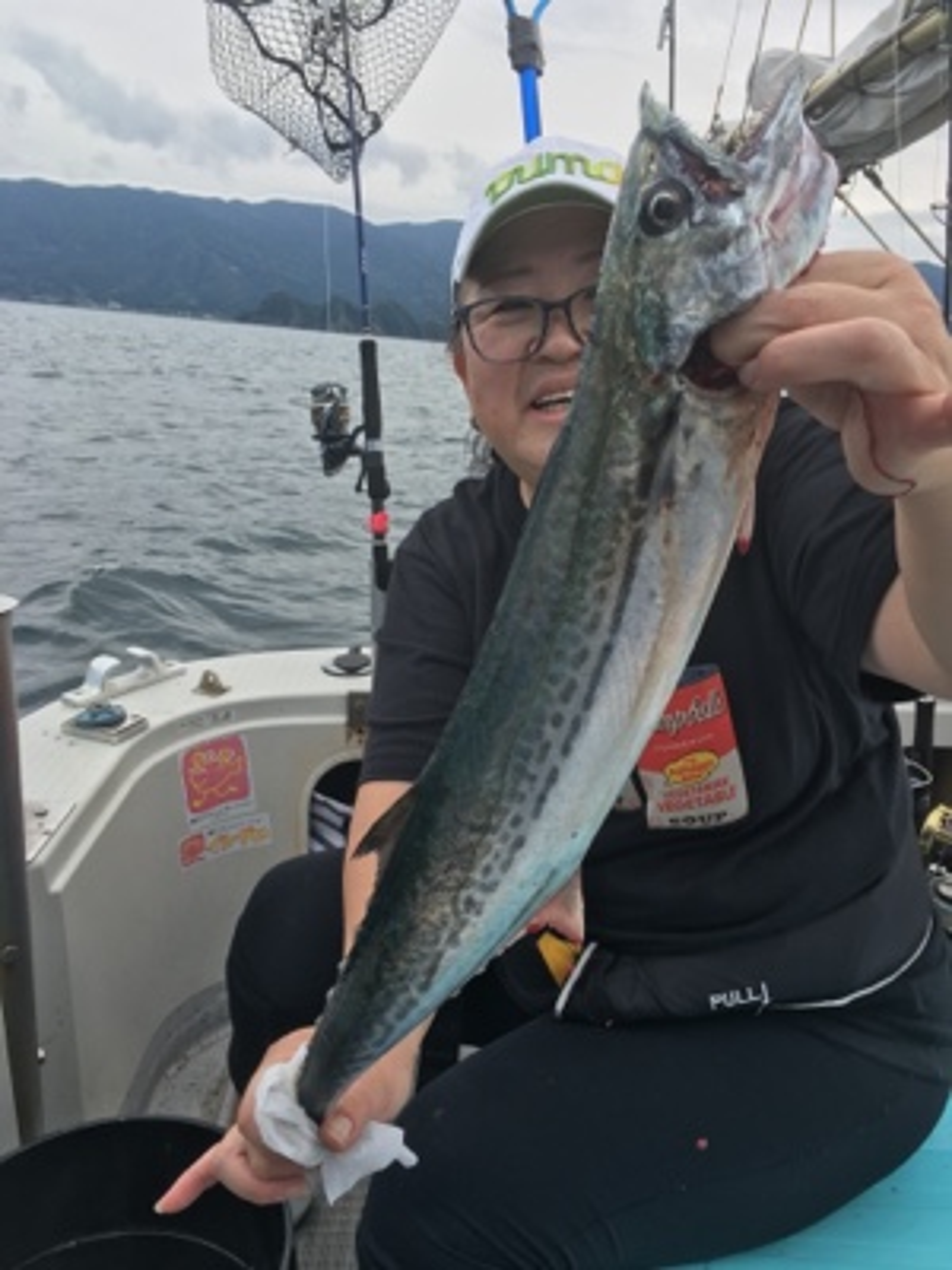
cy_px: 635
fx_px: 1063
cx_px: 476
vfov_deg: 61.7
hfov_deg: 48.2
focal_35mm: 29
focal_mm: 4.15
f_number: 2.2
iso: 25
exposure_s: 1/894
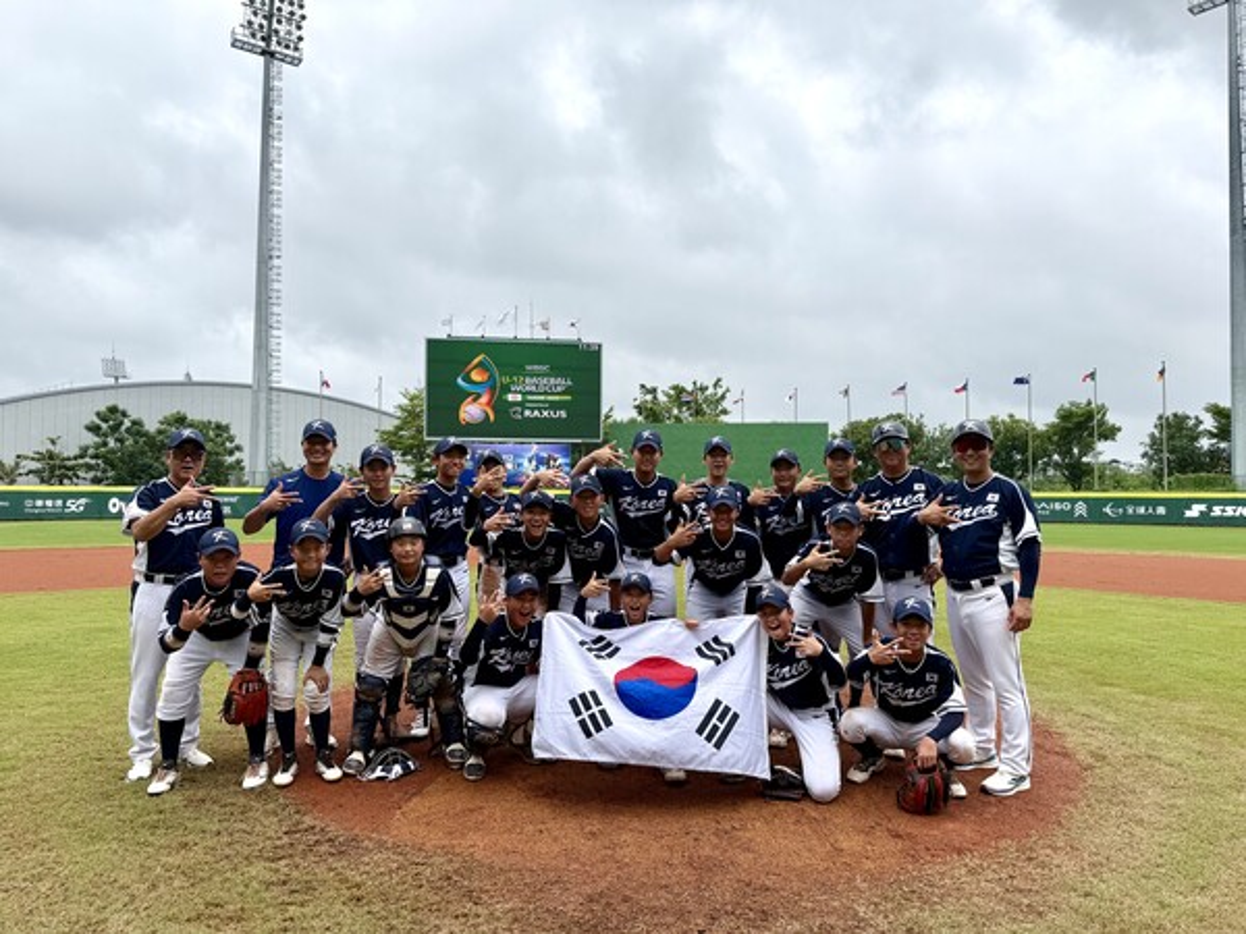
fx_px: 864
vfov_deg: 56.8
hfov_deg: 71.6
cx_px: 623
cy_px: 467
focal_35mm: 24
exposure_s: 1/4405
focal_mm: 6.76
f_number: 1.78
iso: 80
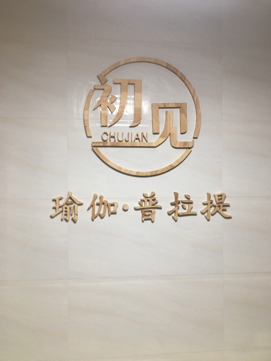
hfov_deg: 48.2
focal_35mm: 29
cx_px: 136
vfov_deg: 61.7
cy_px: 180
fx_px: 303
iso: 32
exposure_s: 1/17
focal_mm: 4.15
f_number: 2.2
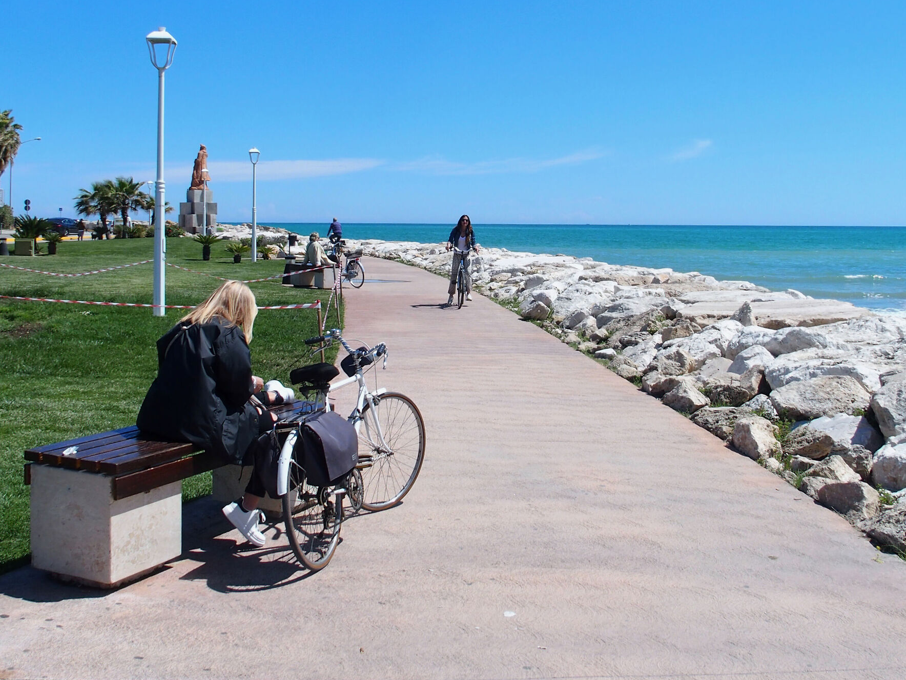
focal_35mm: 38
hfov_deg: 48.9
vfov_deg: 37.5
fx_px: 995
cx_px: 496
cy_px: 257
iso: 100
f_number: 5.6
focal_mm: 6
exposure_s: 1/640
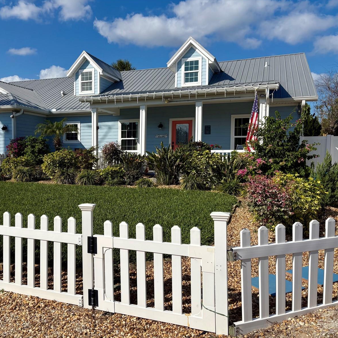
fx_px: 342
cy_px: 169
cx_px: 111
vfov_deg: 52.5
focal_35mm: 31
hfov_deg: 51.5
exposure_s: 1/7813
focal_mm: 5.96
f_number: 1.6
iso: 50
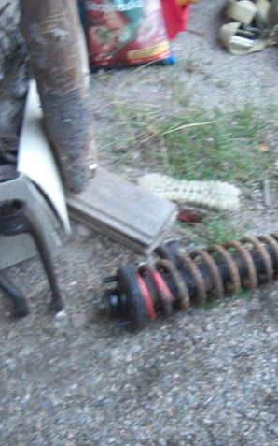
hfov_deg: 23.8
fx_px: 655
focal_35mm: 54
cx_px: 195
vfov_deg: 37.5
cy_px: 223
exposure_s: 1/80
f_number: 2.8
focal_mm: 7.9
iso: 800
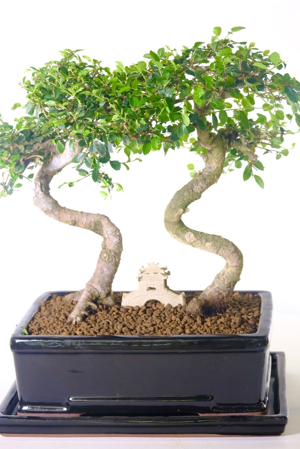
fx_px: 1262
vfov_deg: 20.2
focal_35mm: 101
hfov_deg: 13.6
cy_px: 224
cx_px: 150
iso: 1600
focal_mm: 67.1
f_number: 7.1
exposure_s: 1/30
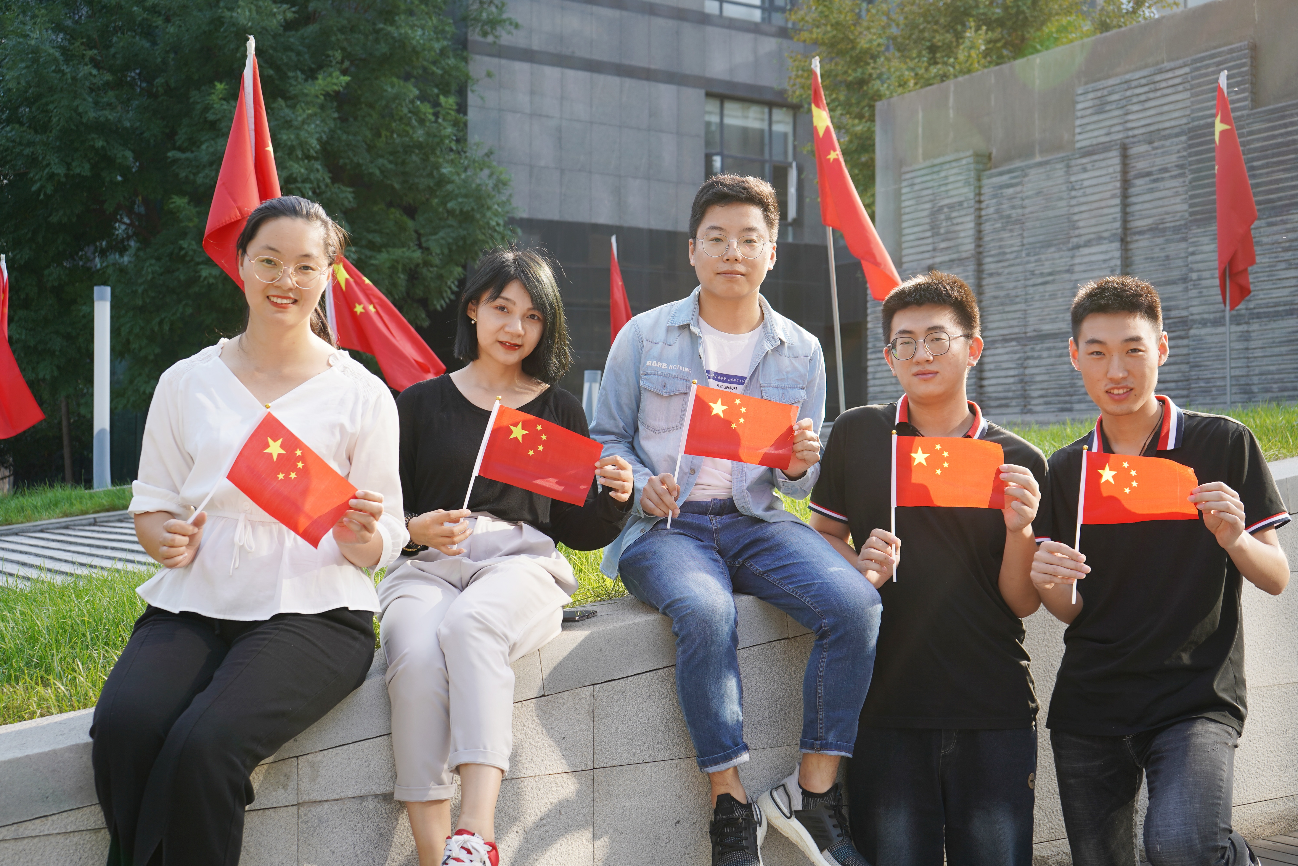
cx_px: 649
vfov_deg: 31.2
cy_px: 433
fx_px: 1550
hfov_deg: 45.4
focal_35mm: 43
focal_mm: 43
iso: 100
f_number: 5.6
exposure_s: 1/125
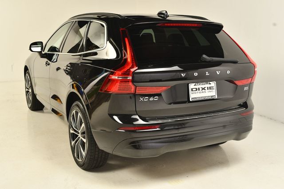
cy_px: 94
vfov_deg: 31.2
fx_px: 339
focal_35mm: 43
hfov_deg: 45.5
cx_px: 142
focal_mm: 29
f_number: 9
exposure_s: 1/160
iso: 100
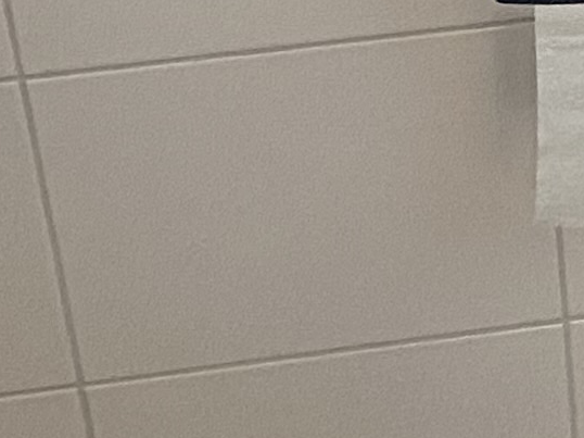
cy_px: -10
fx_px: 3288
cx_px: 952
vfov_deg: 7.6
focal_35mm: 195
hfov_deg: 9.8
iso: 400
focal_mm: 4.25
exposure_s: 1/50
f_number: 1.8
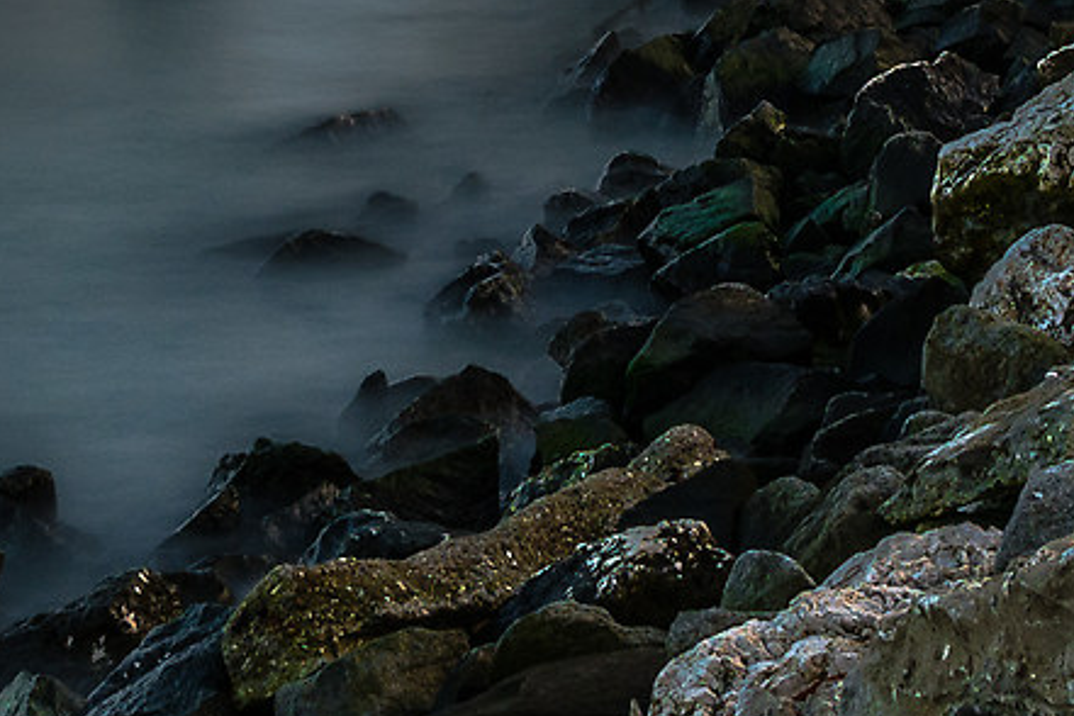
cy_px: -575
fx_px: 4138
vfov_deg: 9.4
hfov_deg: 14.8
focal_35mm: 139
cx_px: 711
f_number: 9
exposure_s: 21
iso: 100
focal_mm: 17
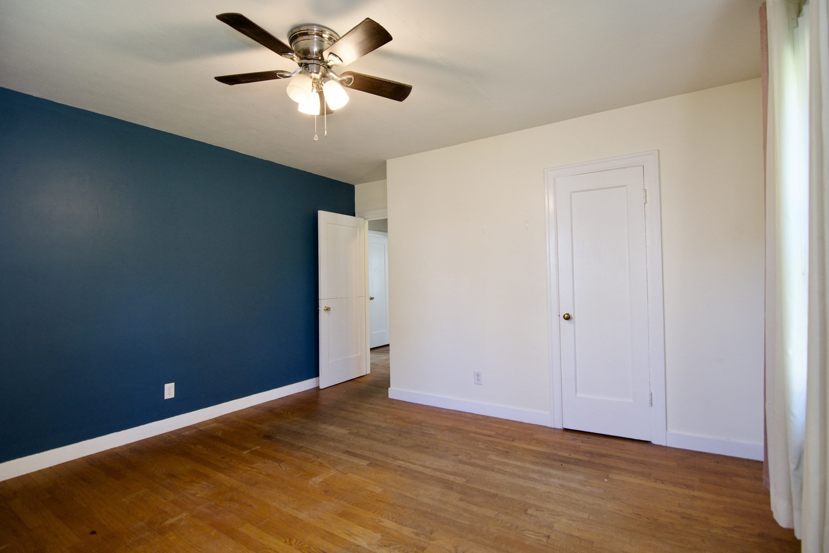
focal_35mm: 16
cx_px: 414
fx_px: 380
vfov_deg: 72.0
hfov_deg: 95.0
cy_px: 276
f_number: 4
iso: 640
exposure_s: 1/60
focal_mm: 11
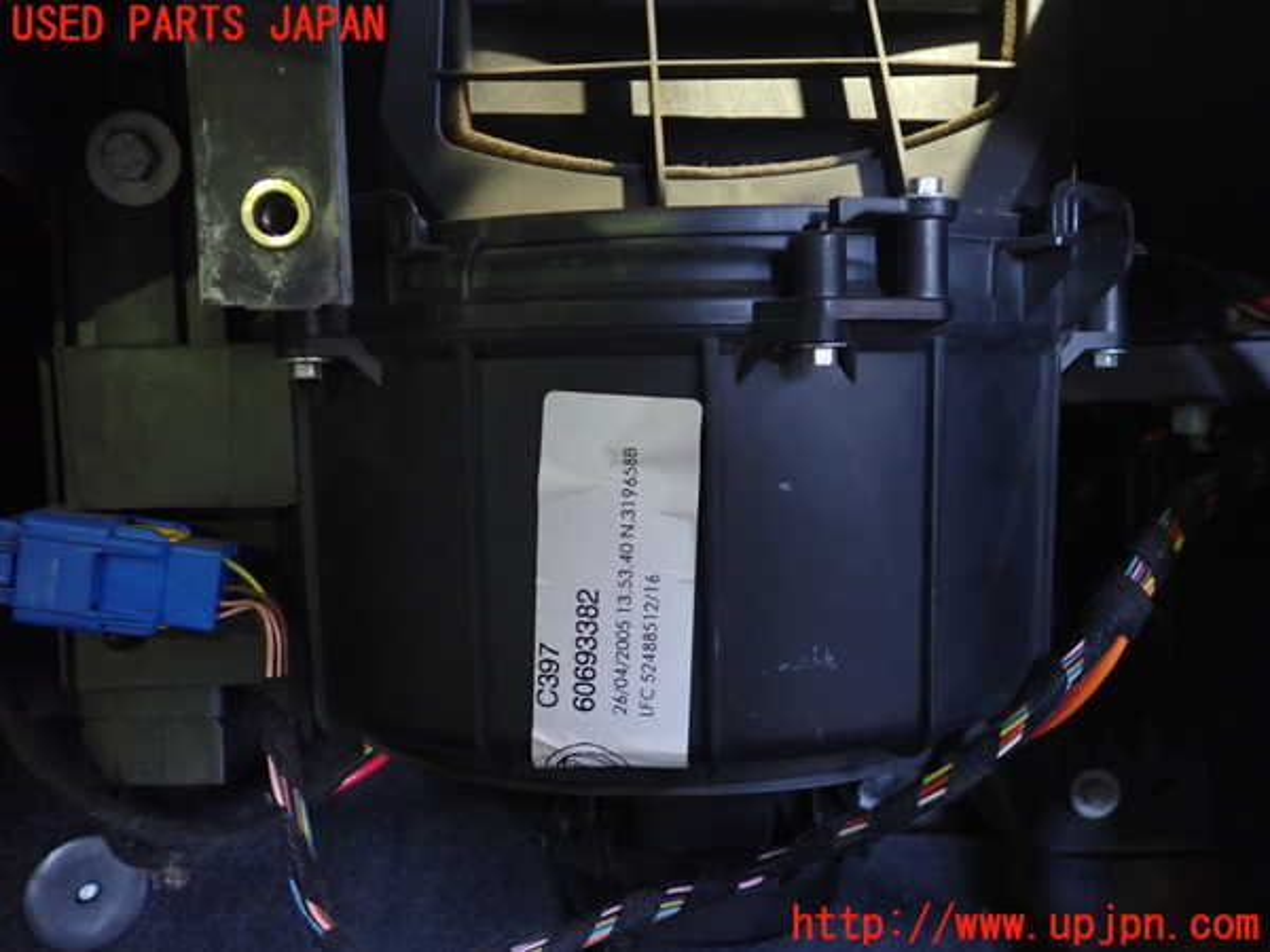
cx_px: 635
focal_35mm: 30
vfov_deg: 46.8
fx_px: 1101
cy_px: 476
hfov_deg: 60.0
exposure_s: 1/13
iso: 800
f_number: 2.3
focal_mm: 5.4
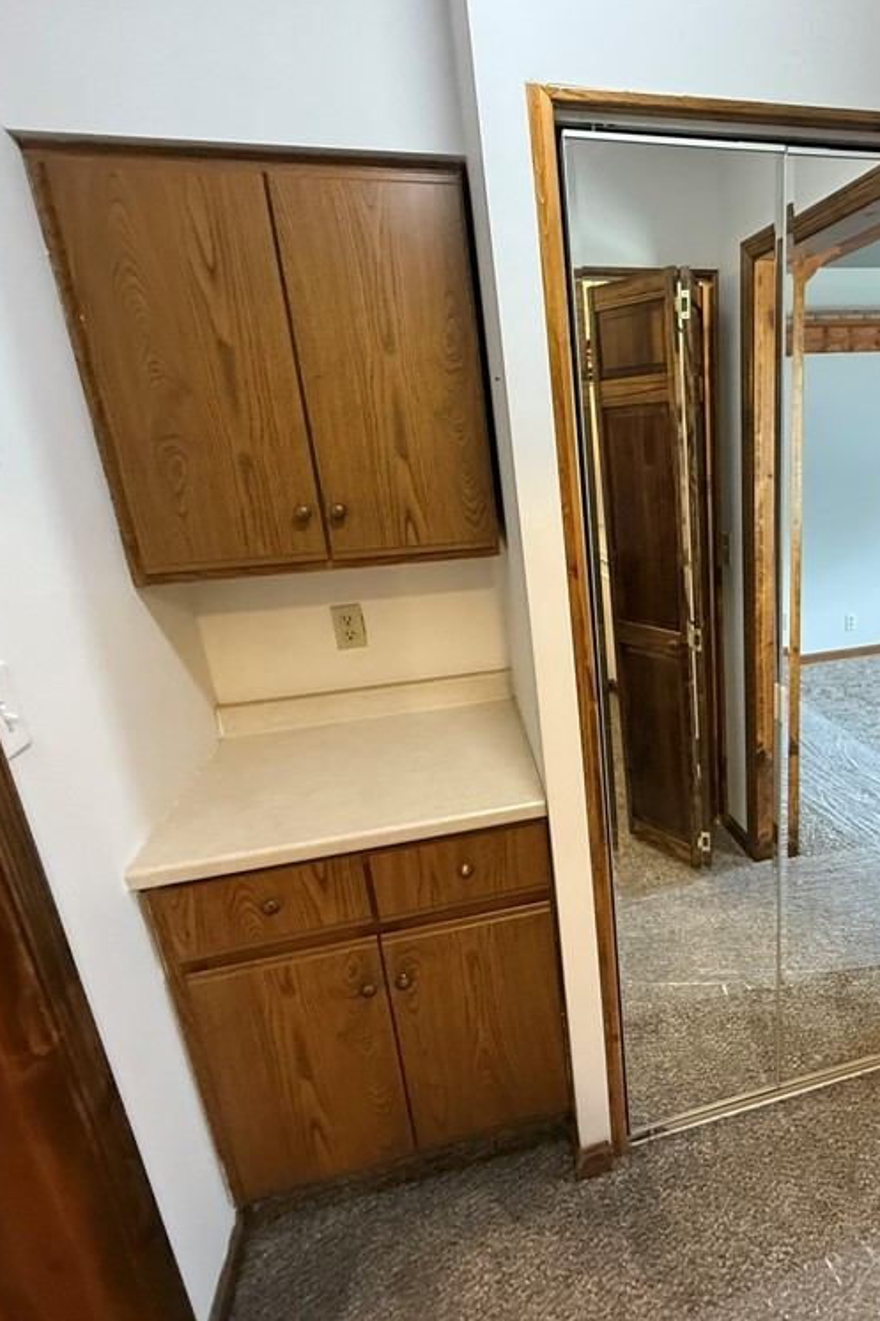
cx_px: 660
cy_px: 645
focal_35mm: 20
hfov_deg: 58.7
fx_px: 734
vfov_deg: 84.0
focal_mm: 2.22
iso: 640
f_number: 2.2
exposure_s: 1/60
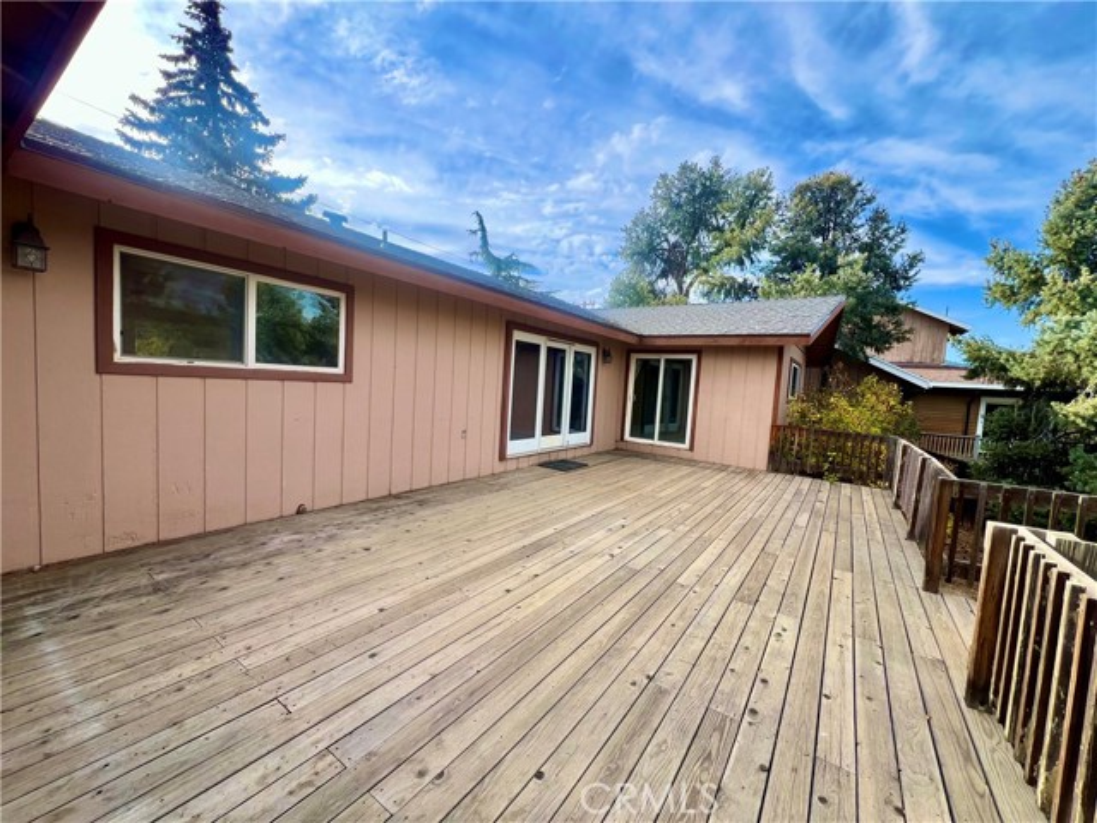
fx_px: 412
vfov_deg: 89.9
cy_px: 412
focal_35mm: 13
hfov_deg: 106.2
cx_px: 548
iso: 32
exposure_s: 1/531
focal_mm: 1.57
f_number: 1.8
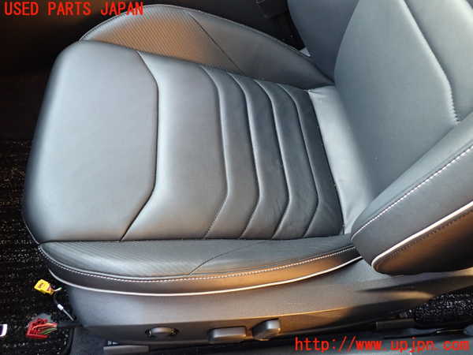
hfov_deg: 69.4
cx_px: 236
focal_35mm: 25
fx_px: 342
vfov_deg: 54.9
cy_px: 178
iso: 320
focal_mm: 4.5
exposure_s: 1/30
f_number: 2
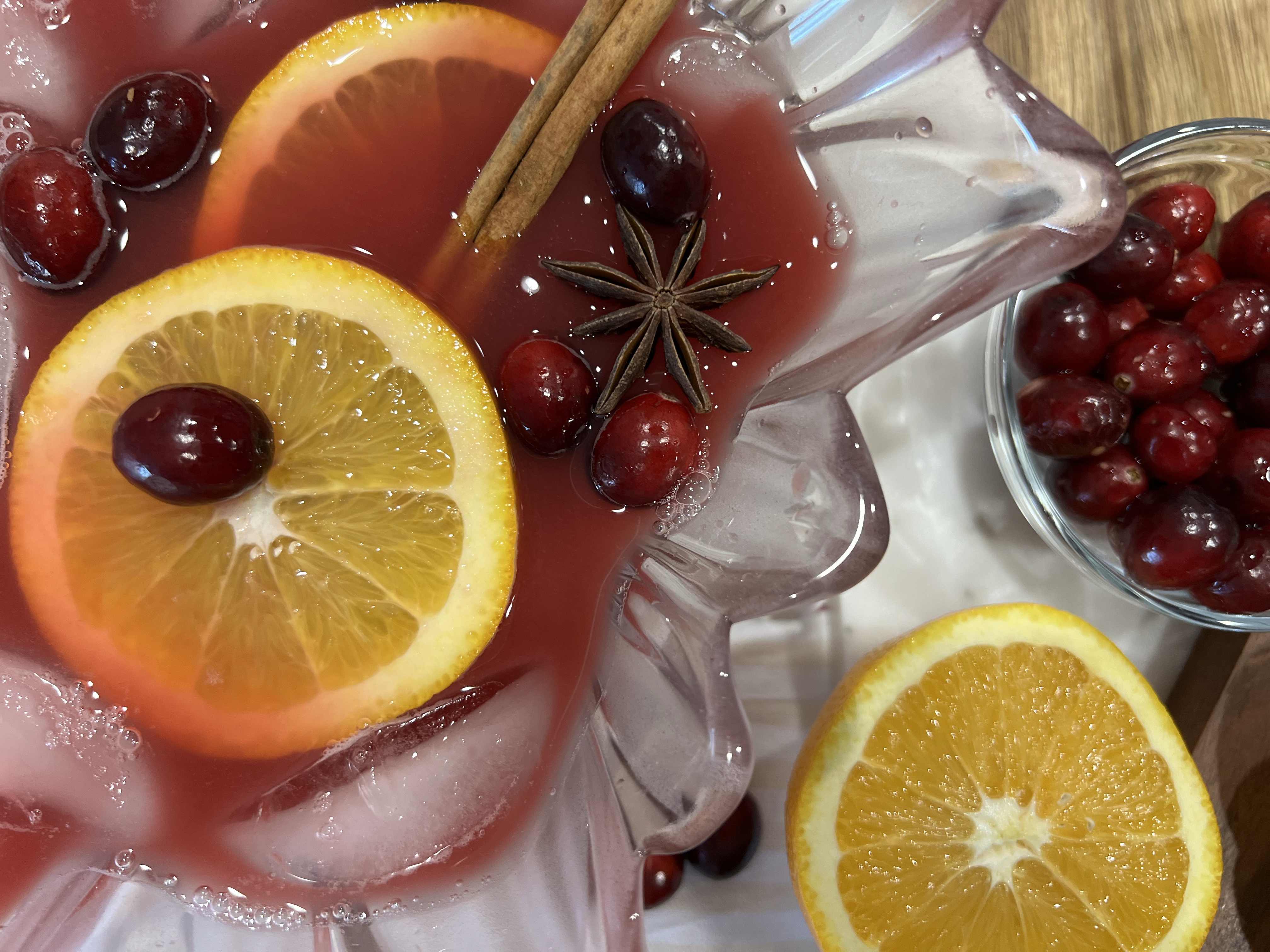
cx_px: 635
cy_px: 476
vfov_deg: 53.1
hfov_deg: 67.3
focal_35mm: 26
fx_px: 954
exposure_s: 1/60
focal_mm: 5.7
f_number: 1.5
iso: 125
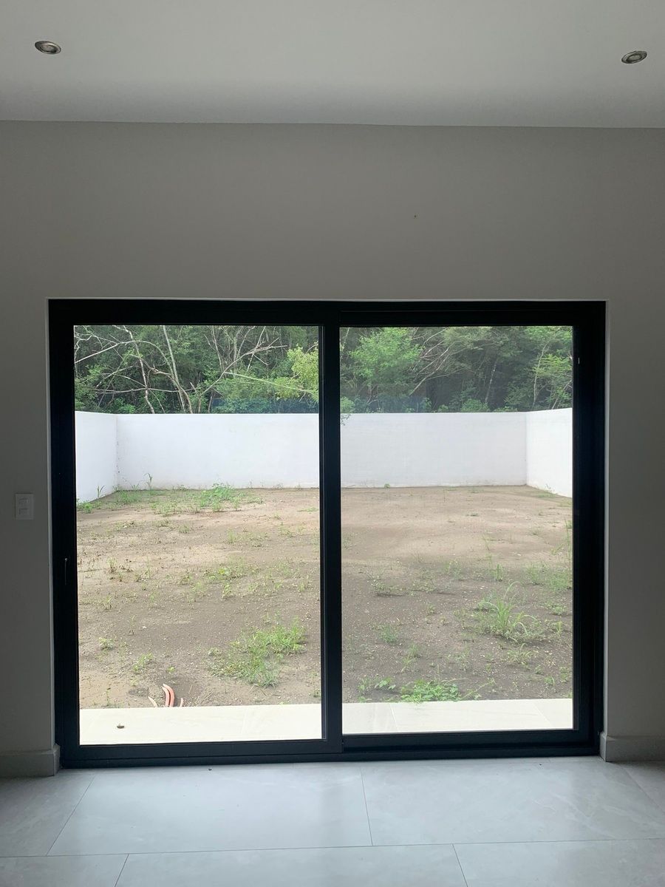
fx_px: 666
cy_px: 444
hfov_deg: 53.1
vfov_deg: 67.3
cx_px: 332
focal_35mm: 26
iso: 25
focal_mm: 4.25
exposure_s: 1/722
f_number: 1.8
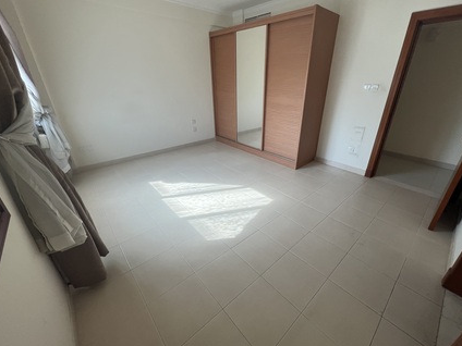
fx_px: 187
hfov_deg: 102.0
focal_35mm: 14
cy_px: 169
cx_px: 244
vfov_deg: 85.7
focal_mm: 1.57
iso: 50
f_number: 1.8
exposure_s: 1/99
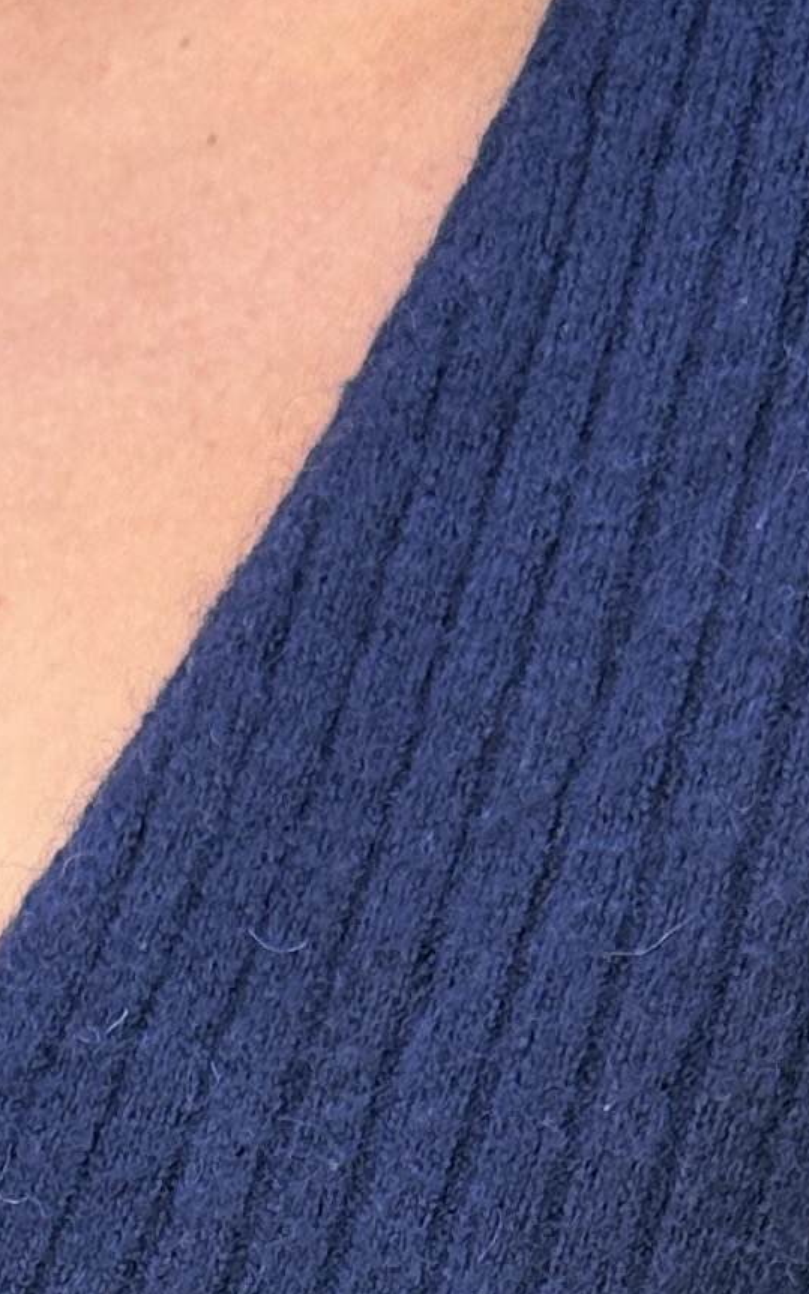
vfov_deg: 15.6
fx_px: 4197
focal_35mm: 119
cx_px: -237
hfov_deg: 10.8
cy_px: 2153
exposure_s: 1/197
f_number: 1.78
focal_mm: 6.86
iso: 64
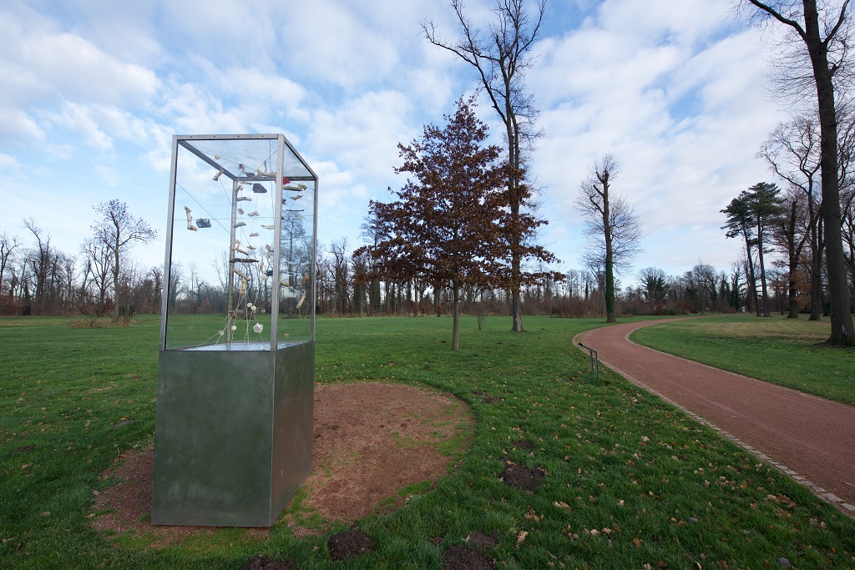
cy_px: 285
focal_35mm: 14
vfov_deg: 81.2
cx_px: 428
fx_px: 333
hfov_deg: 104.2
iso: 100
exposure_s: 1/125
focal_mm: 14
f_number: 6.3
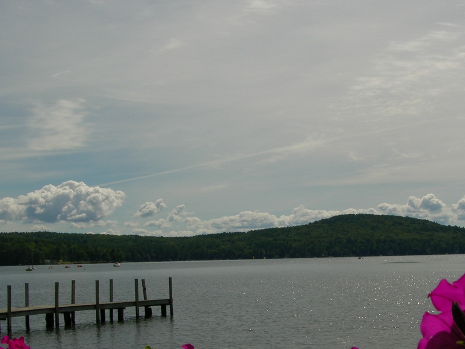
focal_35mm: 67
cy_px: 236
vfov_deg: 21.8
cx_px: 243
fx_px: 900
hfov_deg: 29.0
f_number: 8
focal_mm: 8.9
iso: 50
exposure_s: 1/342
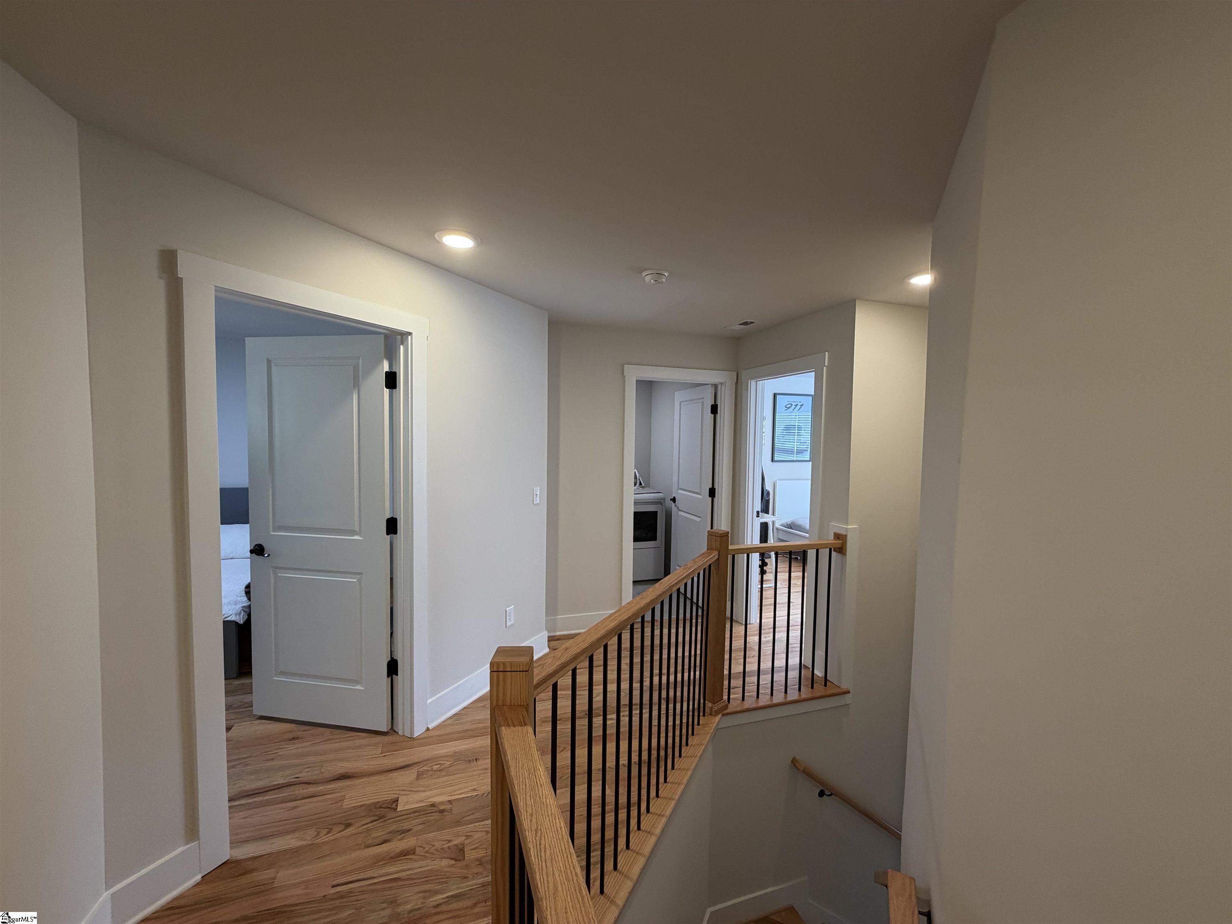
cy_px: 462
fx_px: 498
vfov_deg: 85.7
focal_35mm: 14
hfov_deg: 102.1
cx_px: 616
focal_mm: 2.22
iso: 160
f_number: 2.2
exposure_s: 1/60
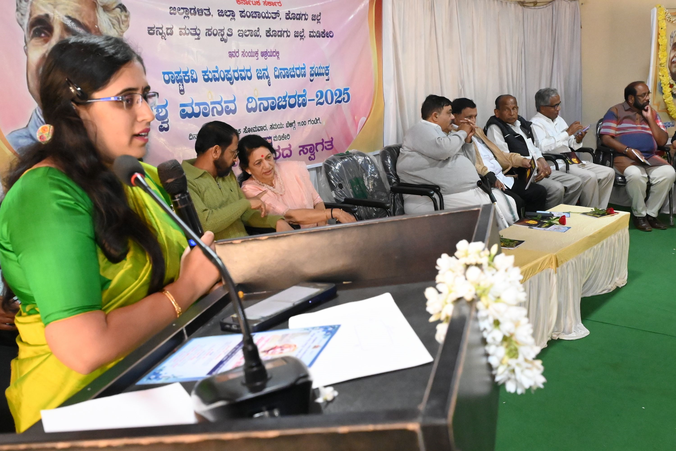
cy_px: 226
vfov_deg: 36.9
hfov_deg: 53.1
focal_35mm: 36
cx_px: 338
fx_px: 676
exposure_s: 1/125
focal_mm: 24
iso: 12800
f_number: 7.1
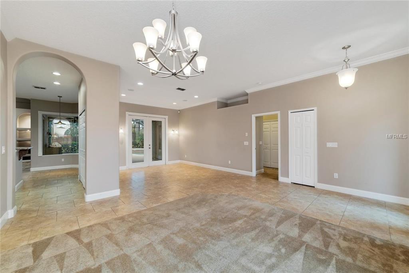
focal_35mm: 14
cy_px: 136
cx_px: 204
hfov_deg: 104.2
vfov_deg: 81.2
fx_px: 159
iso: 250
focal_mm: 14
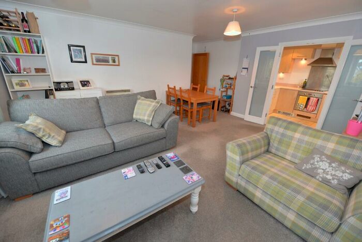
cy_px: 121
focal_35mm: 14
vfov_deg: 81.3
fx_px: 141
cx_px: 181
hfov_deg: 104.2
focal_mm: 14
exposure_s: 1/60
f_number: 4
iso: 720
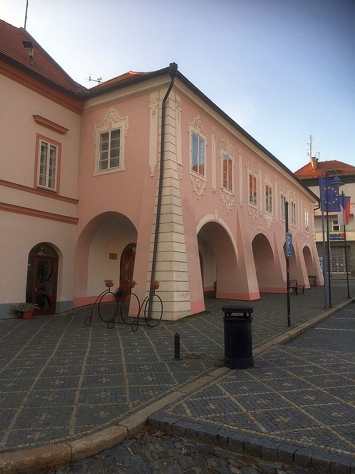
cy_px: 237
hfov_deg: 48.2
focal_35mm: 29
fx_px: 397
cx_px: 178
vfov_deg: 61.7
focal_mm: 4.15
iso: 32
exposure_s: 1/421
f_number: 2.2
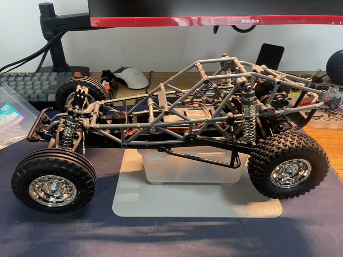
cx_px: 172
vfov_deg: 53.1
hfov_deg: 67.3
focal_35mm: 26
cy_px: 128
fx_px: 258
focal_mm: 4.2
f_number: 1.6
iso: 250
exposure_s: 1/50
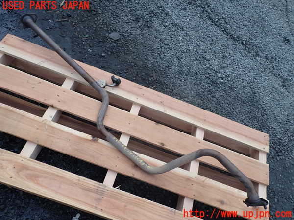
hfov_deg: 69.4
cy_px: 110
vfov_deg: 54.9
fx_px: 212
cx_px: 147
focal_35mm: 25
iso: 100
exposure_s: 1/400
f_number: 2.8
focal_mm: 4.5
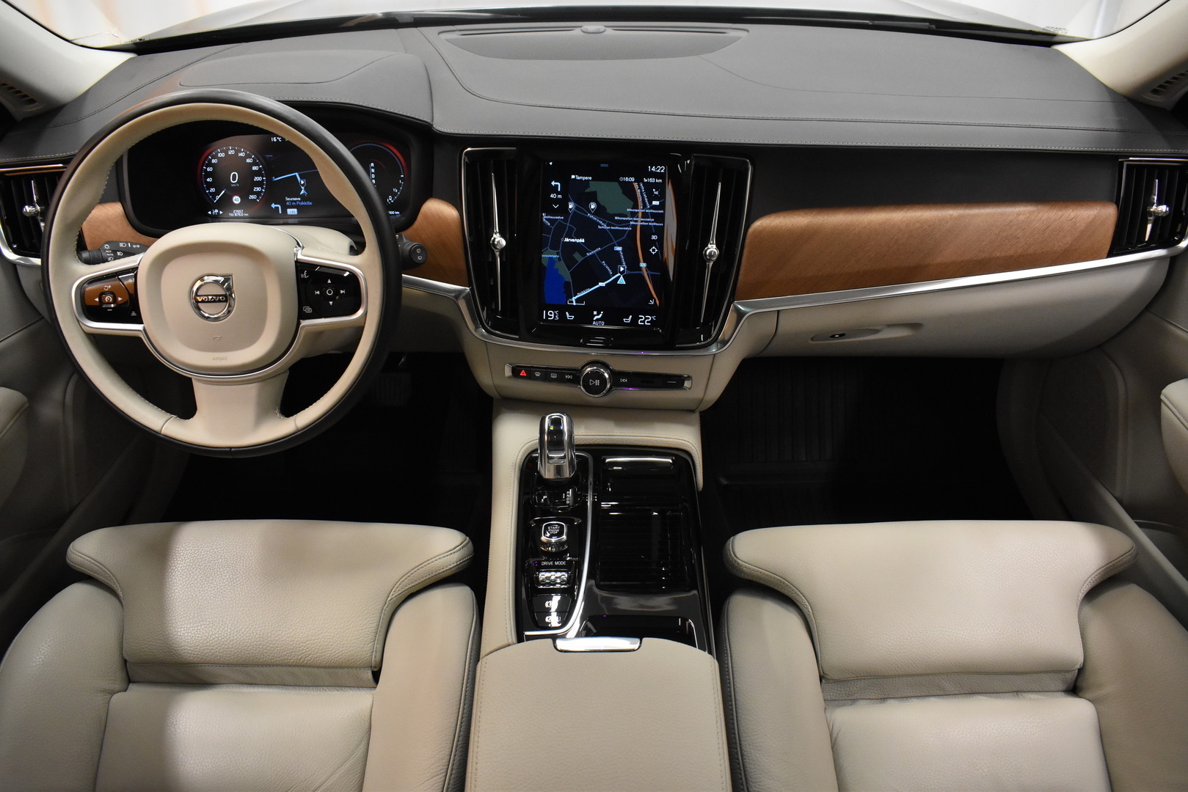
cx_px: 594
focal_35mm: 27
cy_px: 396
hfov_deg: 67.4
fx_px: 891
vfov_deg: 47.9
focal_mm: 18
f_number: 4.5
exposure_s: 1/80
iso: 2500
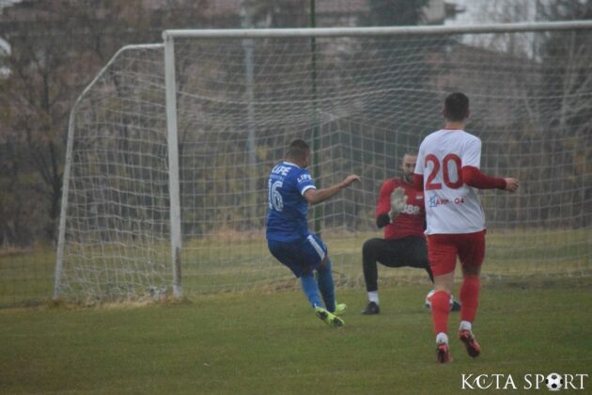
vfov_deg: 3.3
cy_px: 198
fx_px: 6906
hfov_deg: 4.9
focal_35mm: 420
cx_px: 296
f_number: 5.6
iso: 12800
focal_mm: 280
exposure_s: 1/640
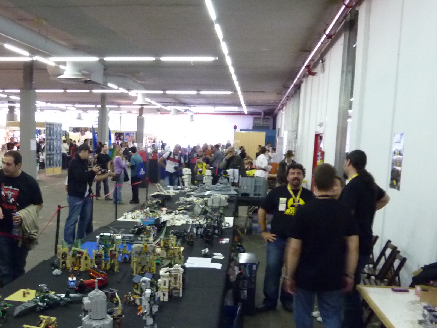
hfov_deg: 46.1
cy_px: 224
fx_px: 505
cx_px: 149
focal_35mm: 40
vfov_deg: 35.5
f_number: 3.3
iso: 400
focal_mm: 4.1
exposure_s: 1/13
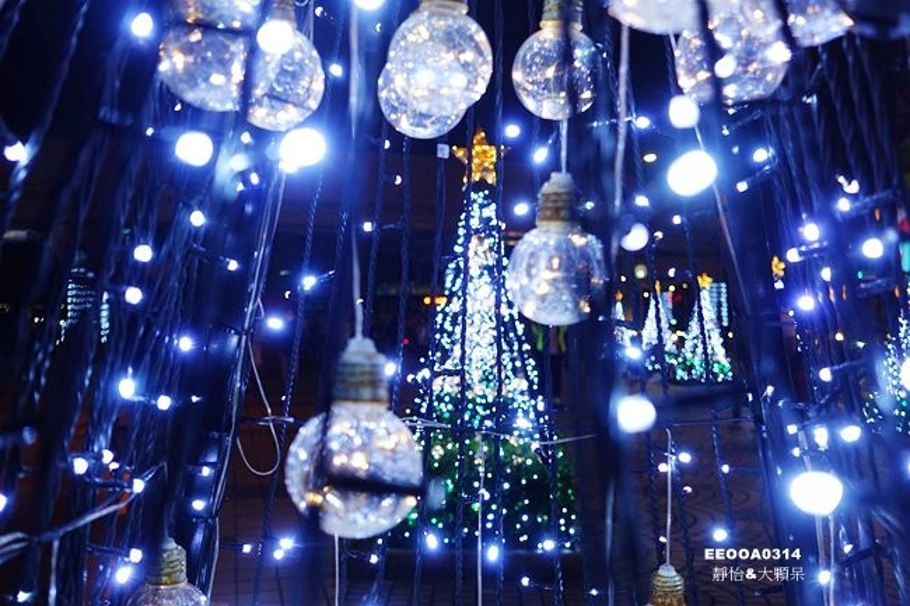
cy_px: 303
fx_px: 910
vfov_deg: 36.9
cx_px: 455
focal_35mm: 36
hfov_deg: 53.1
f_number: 2.8
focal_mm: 13.34
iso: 160
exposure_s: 1/40
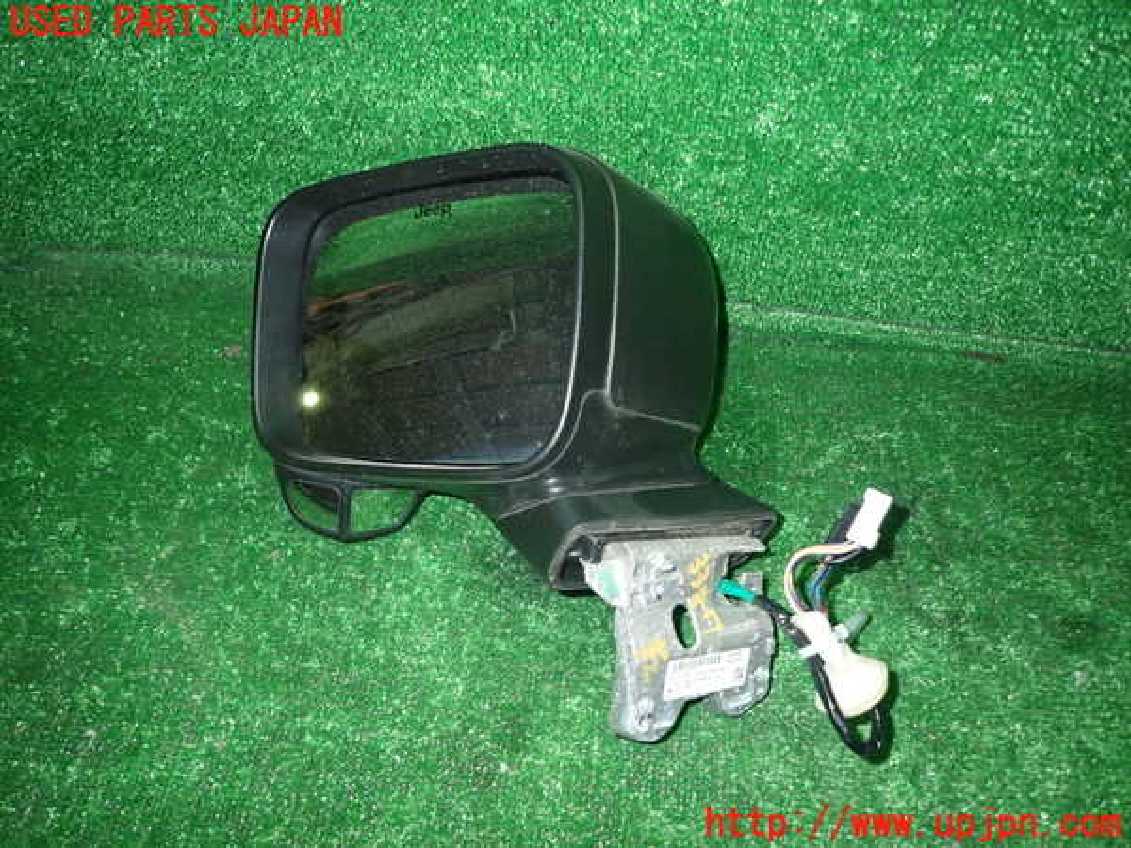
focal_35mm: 25
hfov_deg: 69.4
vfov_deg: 54.9
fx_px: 817
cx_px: 566
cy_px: 424
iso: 800
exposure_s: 1/30
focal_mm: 4.5
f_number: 5.6
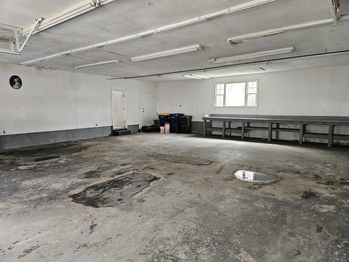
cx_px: 174
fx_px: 232
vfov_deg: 58.9
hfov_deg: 73.9
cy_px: 131
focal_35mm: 23
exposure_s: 1/120
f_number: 1.8
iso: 1000
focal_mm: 5.4
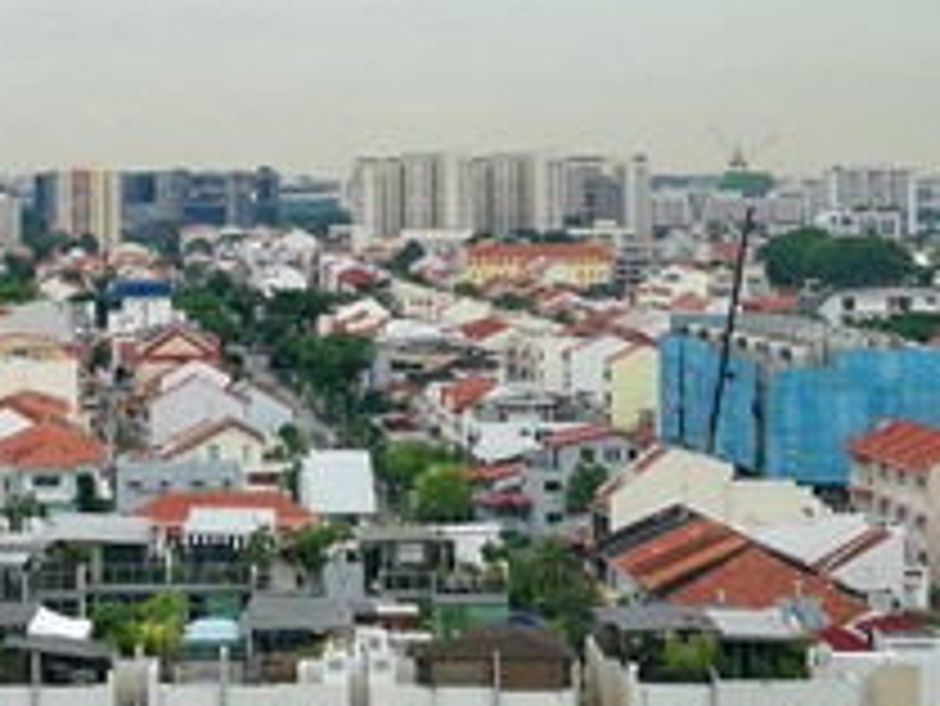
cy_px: 189
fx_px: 2527
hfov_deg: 20.8
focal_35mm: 93
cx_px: 184
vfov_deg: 15.8
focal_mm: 4.5
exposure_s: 1/212
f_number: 2.2
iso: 50
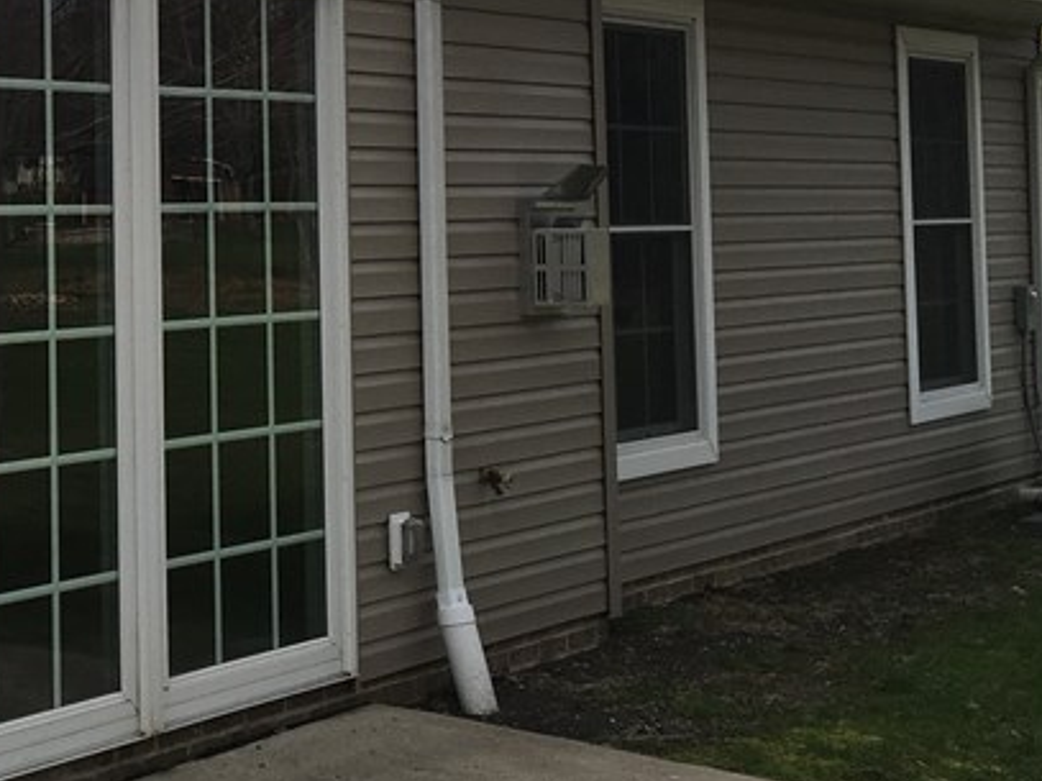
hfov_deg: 24.8
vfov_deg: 19.8
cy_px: 100
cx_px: -115
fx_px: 2197
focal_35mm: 73
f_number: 2.2
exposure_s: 1/1026
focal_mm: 4.15
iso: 25
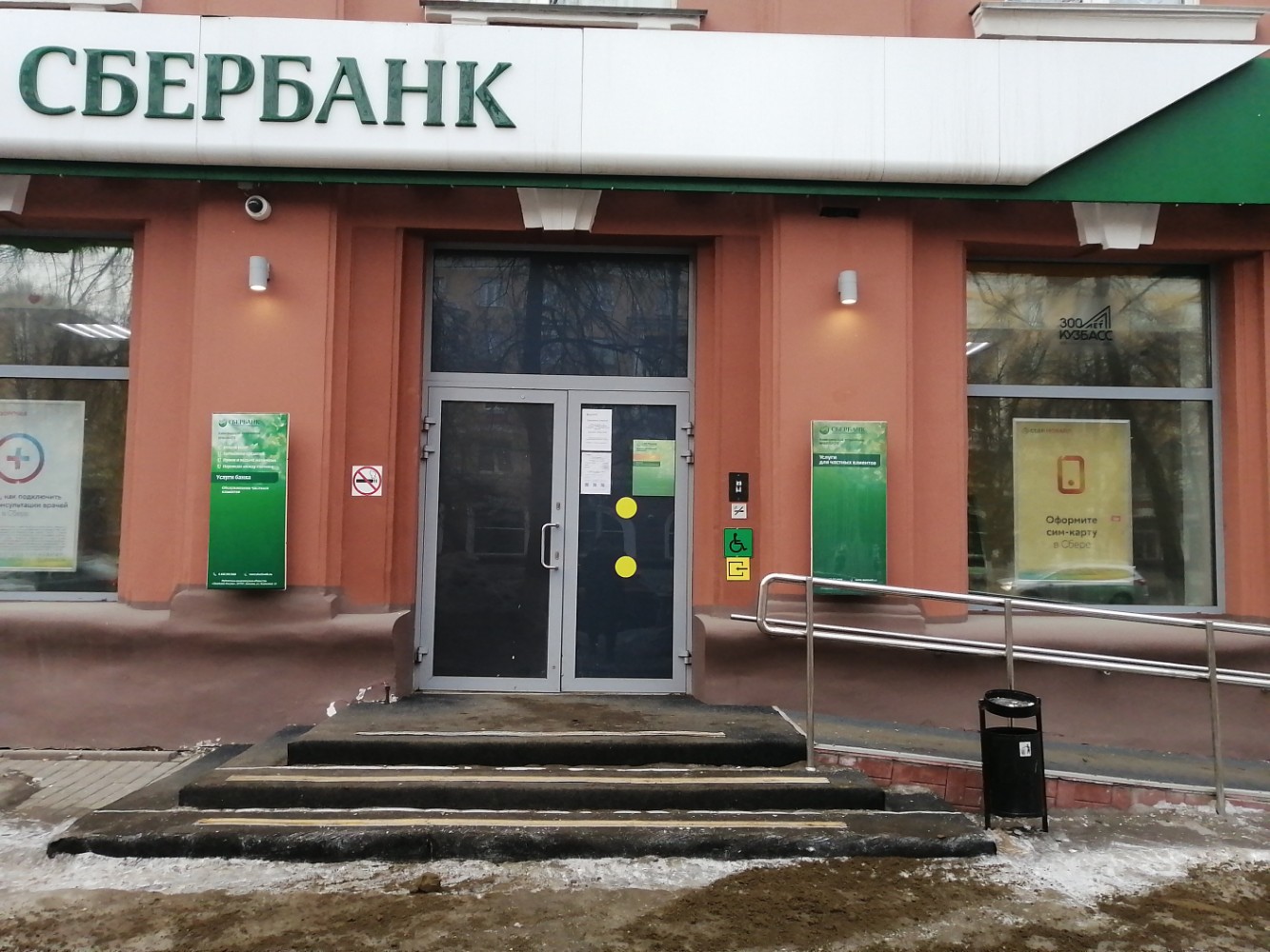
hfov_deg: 65.3
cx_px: 635
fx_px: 991
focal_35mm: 27
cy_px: 476
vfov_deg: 51.4
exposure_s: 1/667
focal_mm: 3.62
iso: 160
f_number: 1.8
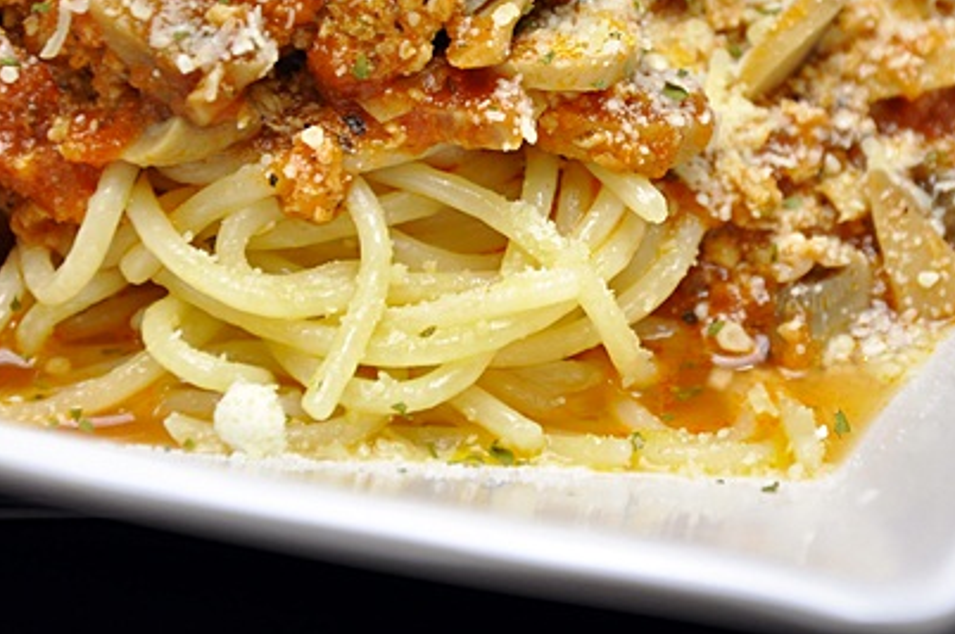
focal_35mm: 223
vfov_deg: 6.1
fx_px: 5908
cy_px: 126
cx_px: 577
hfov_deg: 9.2
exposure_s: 1/100
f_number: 5.6
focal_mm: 92
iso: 800
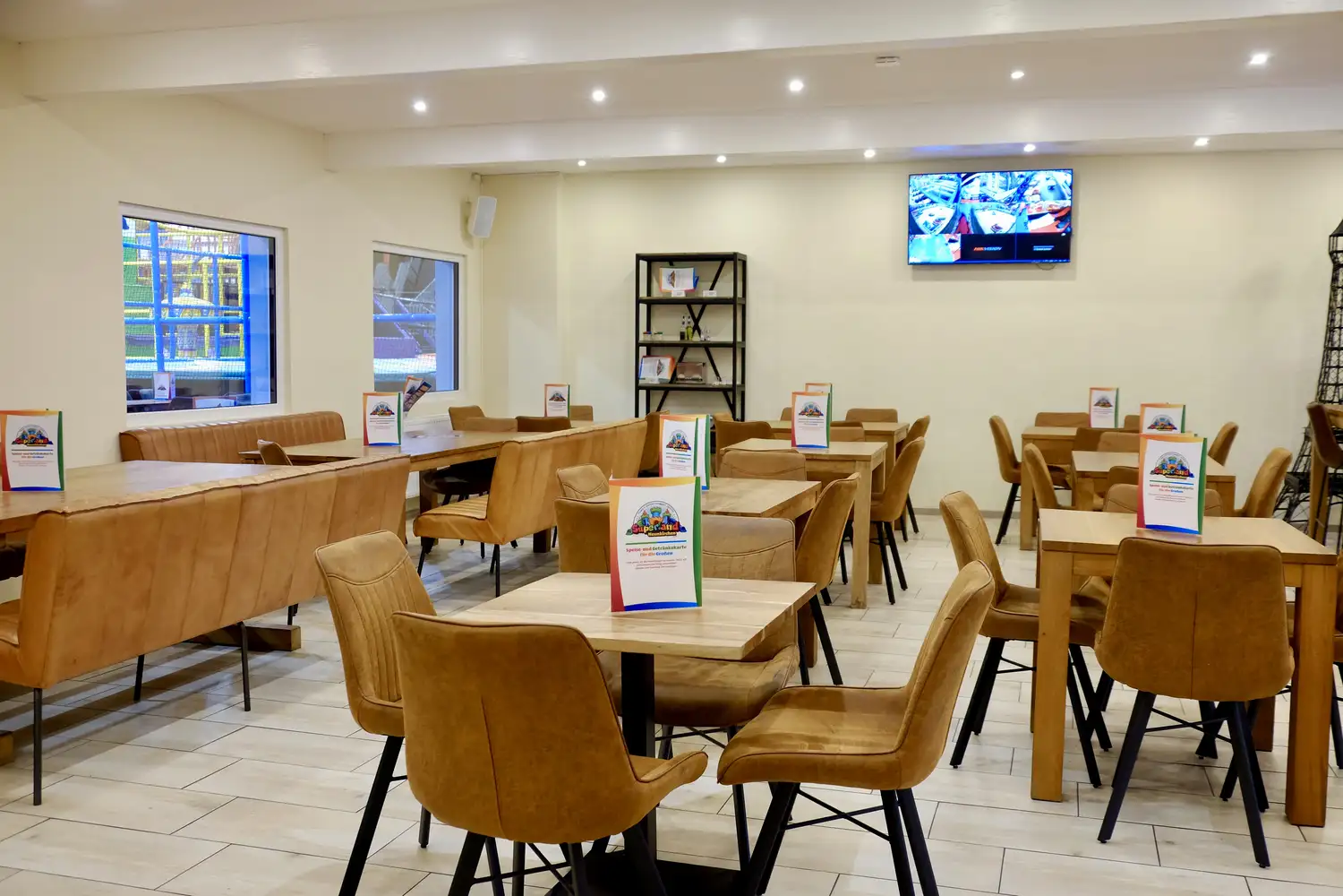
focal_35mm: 34
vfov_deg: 38.9
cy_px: 448
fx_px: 1268
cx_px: 672
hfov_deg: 55.8
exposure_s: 1/30
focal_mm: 22.4
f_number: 4
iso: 1600
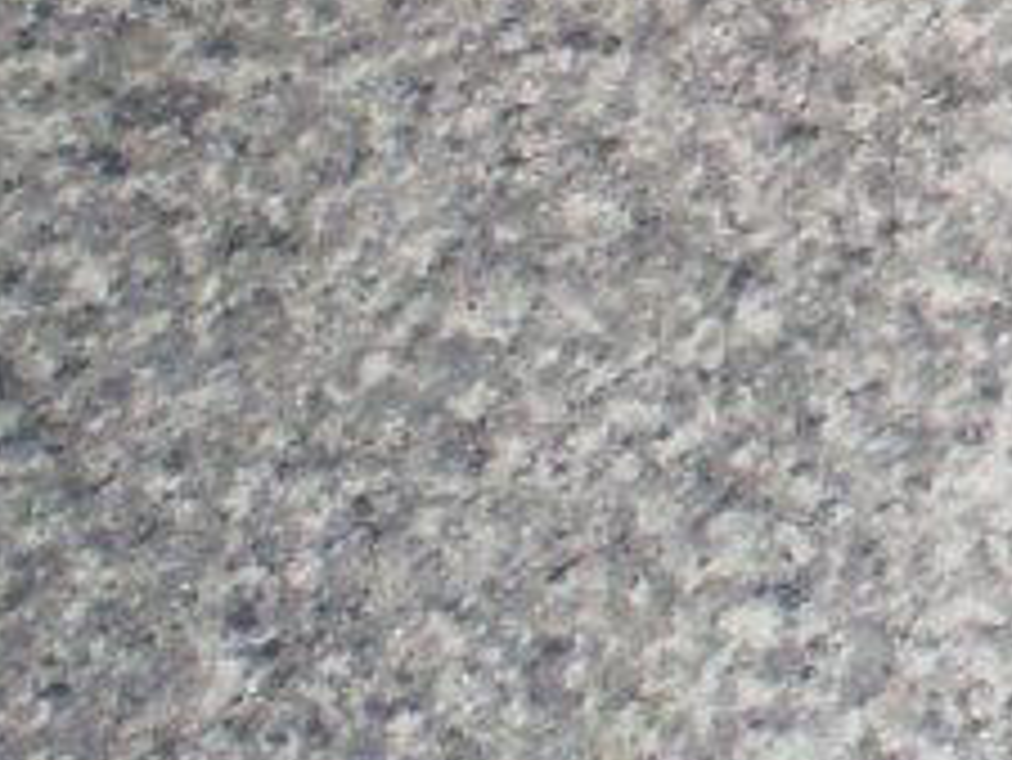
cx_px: 2145
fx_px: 4797
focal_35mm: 164
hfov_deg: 10.8
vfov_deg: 8.6
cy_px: -751
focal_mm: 6.3
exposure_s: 1/30
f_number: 3.1
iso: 125
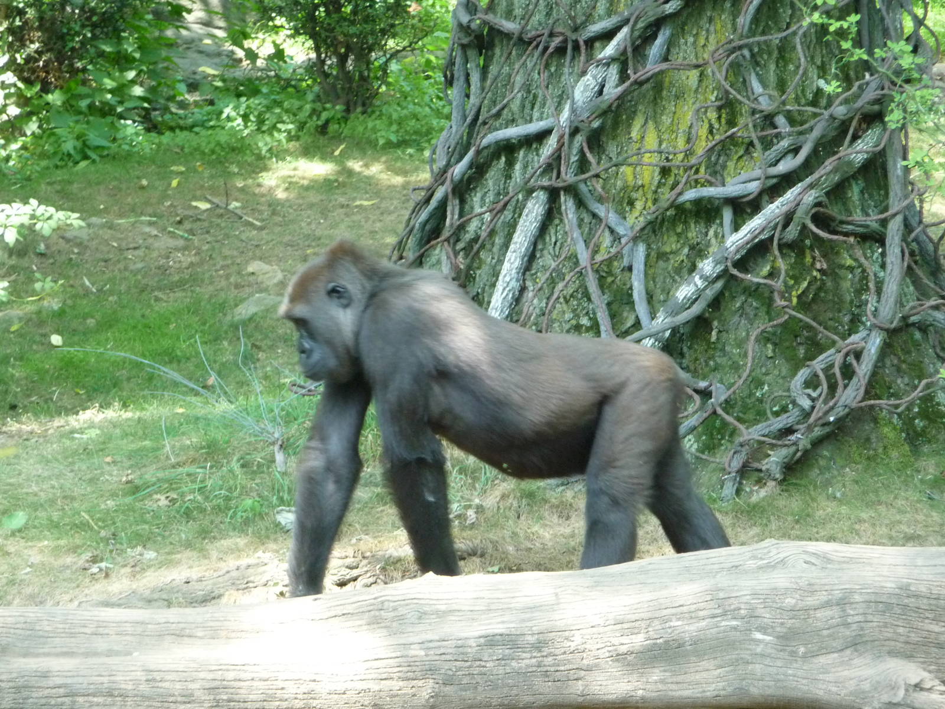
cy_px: 354
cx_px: 472
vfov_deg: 7.5
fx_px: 5433
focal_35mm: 199
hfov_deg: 9.9
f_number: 4.8
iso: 400
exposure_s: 1/60
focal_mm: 34.2
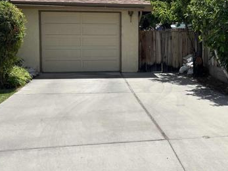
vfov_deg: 30.1
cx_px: 150
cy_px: 62
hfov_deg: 39.2
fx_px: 316
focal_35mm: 48
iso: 50
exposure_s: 1/4651
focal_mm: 5.1
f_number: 1.6
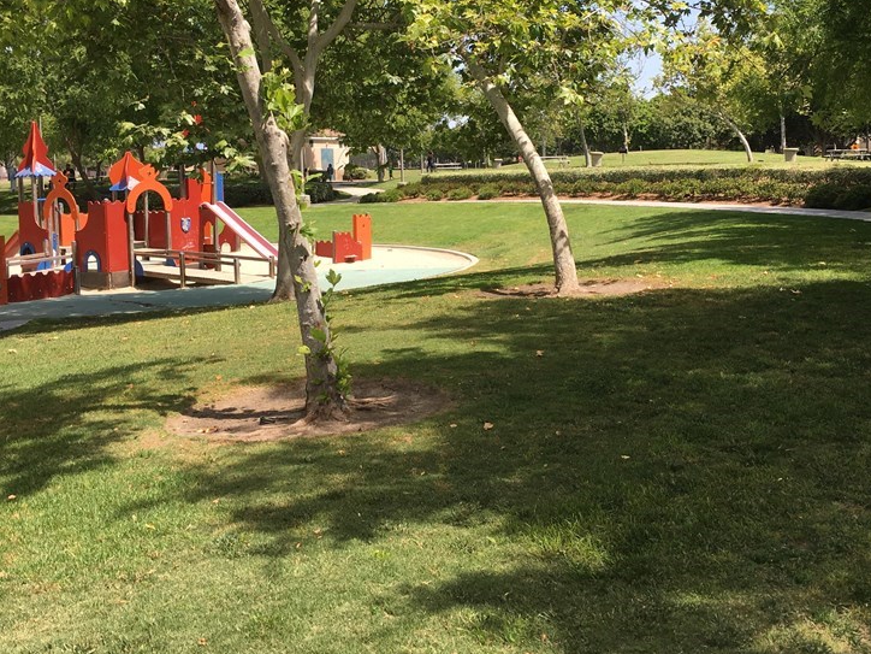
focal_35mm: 41
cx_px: 480
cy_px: 214
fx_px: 1032
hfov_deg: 45.7
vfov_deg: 34.8
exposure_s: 1/718
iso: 25
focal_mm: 4.15
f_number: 2.2
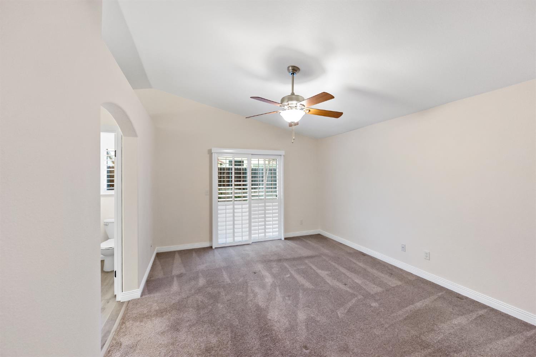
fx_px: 208
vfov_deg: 81.2
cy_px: 178
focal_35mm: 14
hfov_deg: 104.3
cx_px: 268
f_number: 3.2
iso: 1250
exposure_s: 1/160
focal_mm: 14
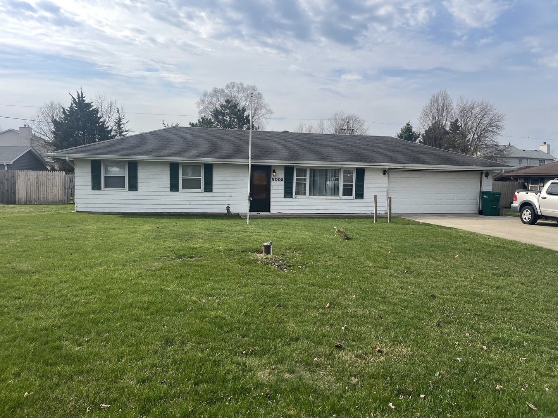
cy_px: 209
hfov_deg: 69.4
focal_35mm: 25
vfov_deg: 54.9
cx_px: 279
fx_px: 403
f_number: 1.6
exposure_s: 1/3922
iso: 32
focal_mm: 5.1
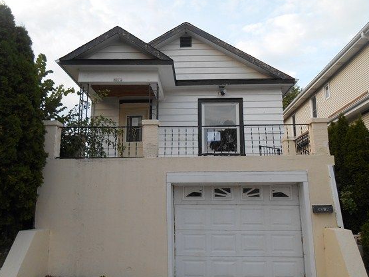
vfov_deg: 46.7
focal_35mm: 30
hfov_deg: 60.0
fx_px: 320
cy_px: 150
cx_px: 178
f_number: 3.4
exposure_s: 1/60
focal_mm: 4.7
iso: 80
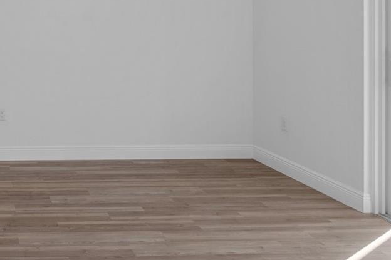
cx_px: -10
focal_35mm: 42
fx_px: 455
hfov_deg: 40.1
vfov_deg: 30.4
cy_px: 19
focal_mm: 10.9
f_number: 8
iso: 100
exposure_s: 1/2.5
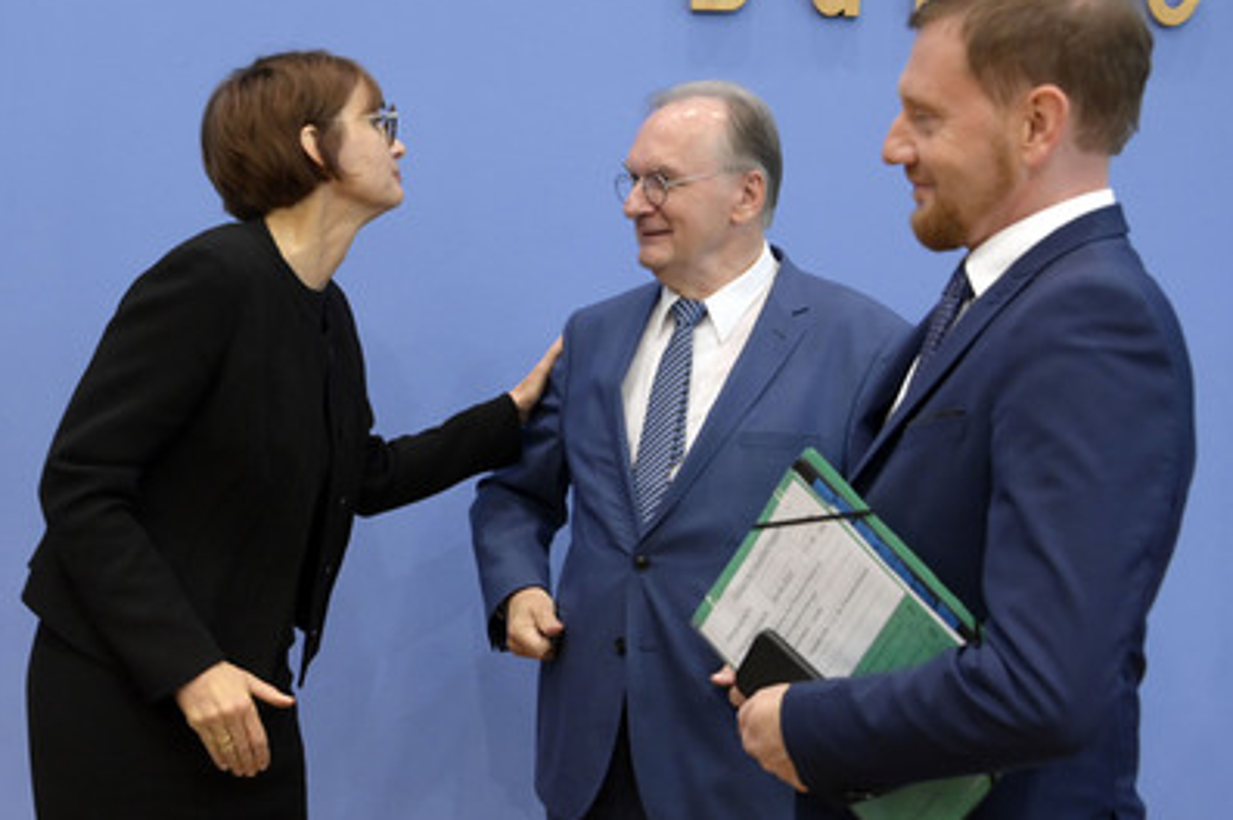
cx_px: 573
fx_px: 1711
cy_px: 422
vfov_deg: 26.9
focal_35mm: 50
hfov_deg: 39.6
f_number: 5.6
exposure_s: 1/500
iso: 5000
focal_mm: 44
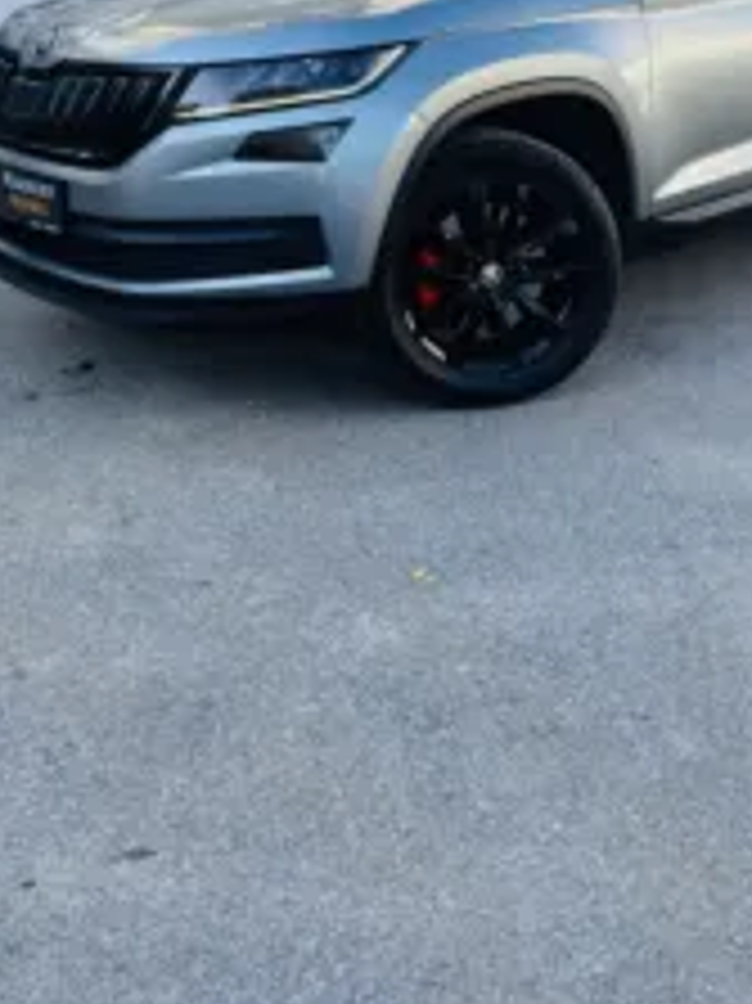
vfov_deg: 41.0
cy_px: 131
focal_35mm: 43
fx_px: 1247
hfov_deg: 33.4
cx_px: 473
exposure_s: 1/1767
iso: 80
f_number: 1.78
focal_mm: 6.76
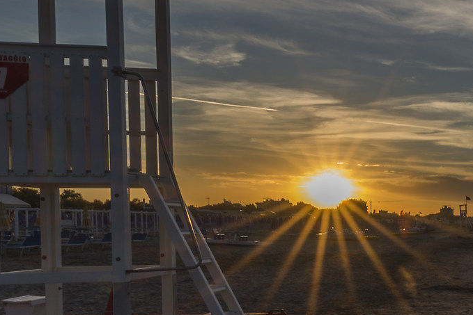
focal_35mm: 53
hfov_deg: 27.3
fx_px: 696
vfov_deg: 25.3
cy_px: 229
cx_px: 695
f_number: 22
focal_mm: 15
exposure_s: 1/30
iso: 100
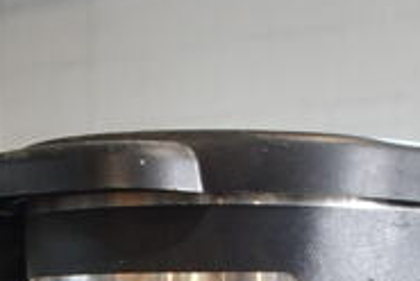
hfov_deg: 15.4
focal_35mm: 133
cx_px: 252
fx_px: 1554
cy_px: 769
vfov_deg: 8.9
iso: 360
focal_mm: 18
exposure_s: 1/30
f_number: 3.5
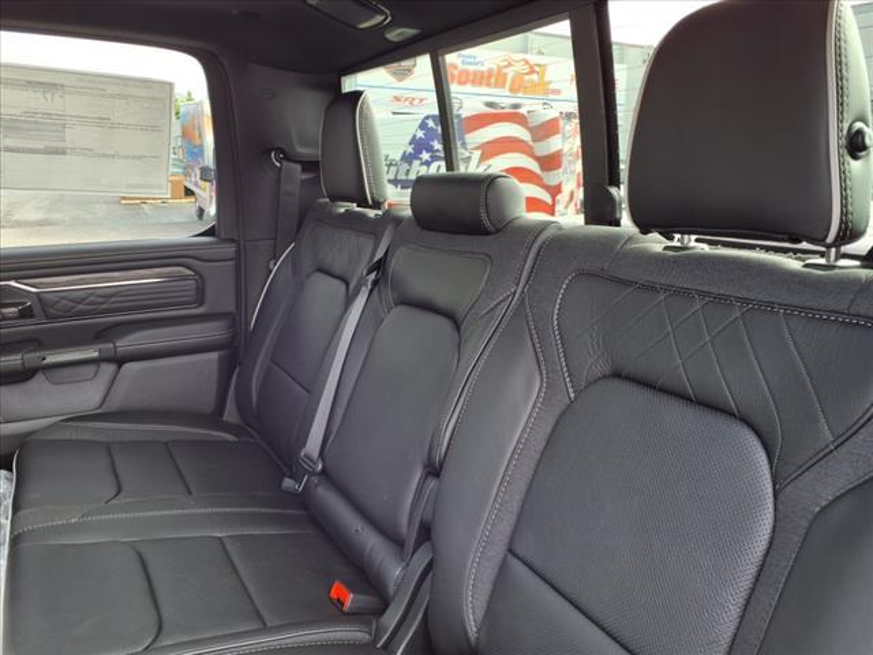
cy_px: 328
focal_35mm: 27
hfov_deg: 65.3
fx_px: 681
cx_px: 436
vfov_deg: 51.4
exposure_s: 1/60.2
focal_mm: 3.58
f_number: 1.9
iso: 40
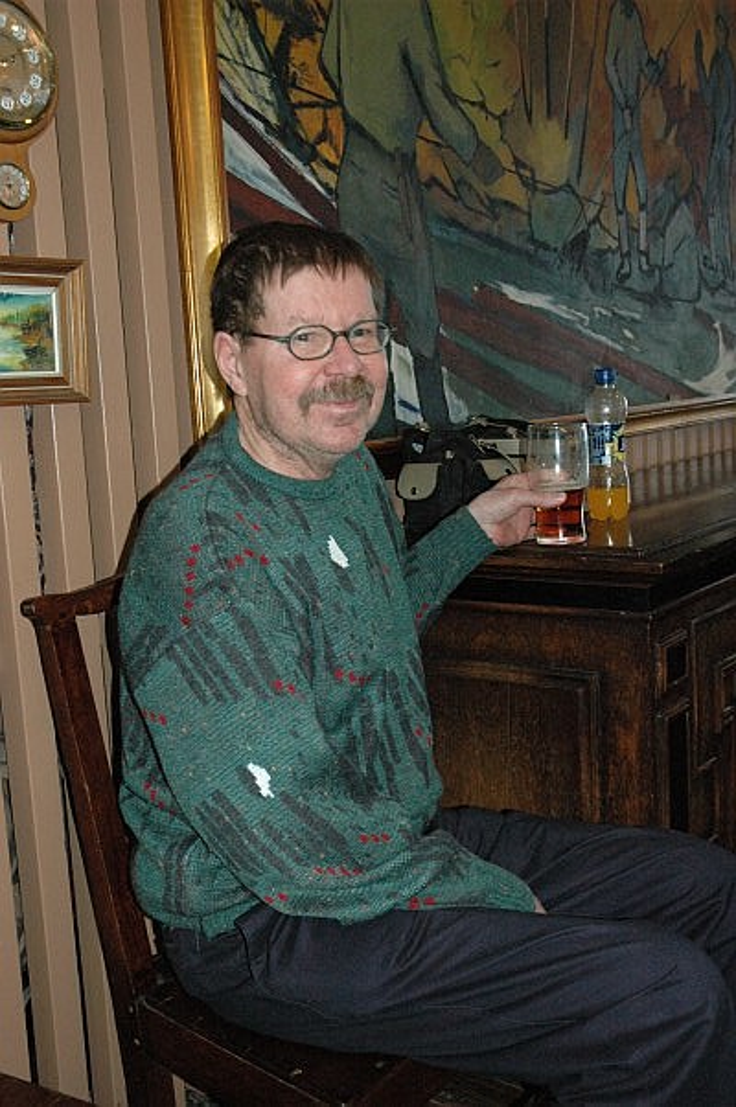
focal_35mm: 40
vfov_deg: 48.0
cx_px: 368
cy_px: 554
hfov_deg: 32.9
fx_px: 1245
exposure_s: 1/60
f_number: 5
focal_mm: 27
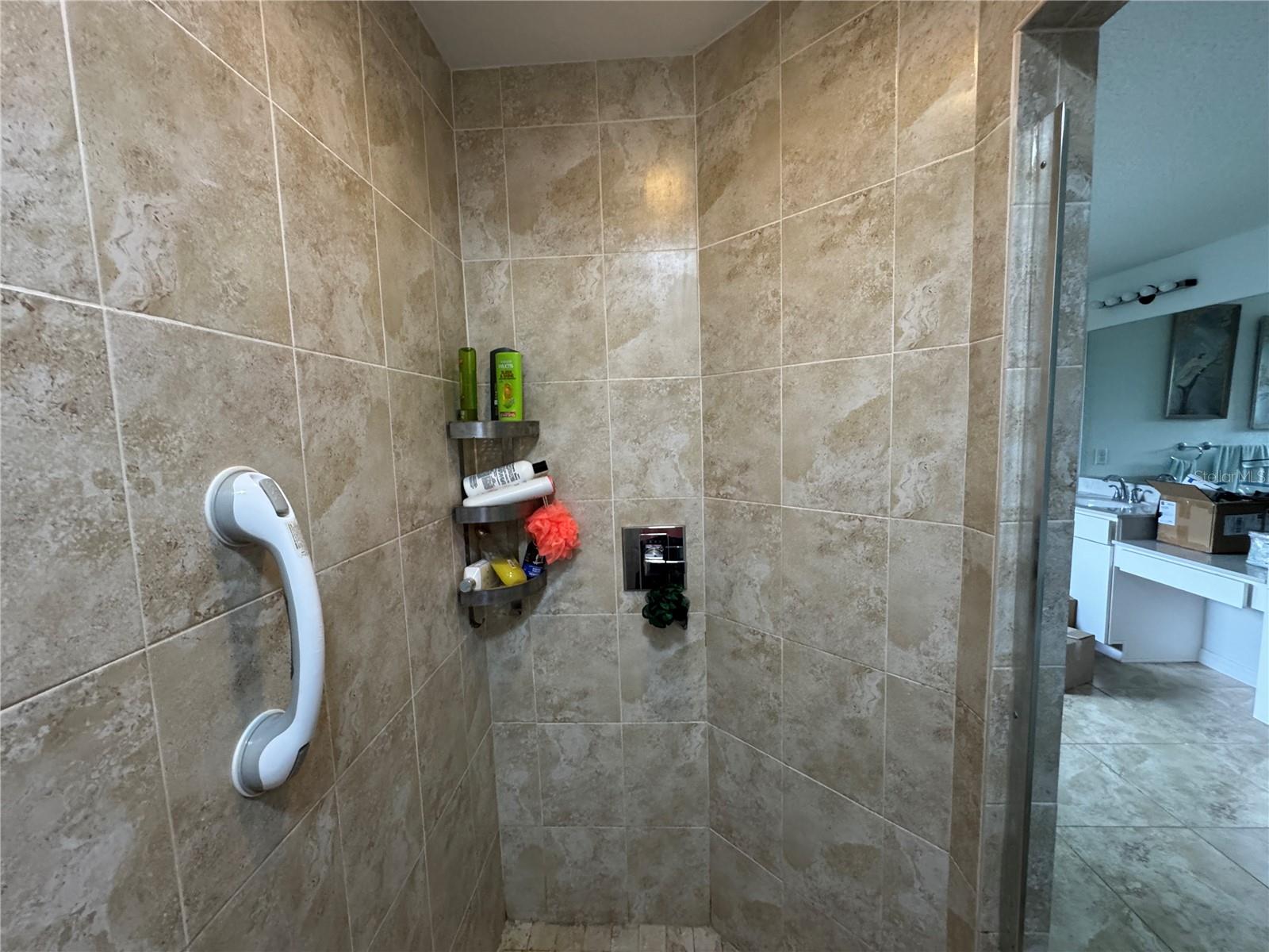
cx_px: 634
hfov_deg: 102.1
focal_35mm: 14
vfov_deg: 85.7
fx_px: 513
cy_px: 476
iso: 320
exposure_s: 1/60
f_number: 2.2
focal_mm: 2.22
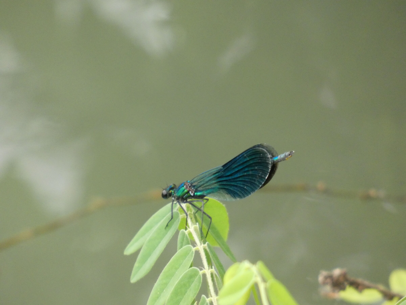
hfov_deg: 1.7
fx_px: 14074
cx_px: 203
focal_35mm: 1200
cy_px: 152
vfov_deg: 1.2
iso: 640
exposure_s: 1/125
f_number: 5.9
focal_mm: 215
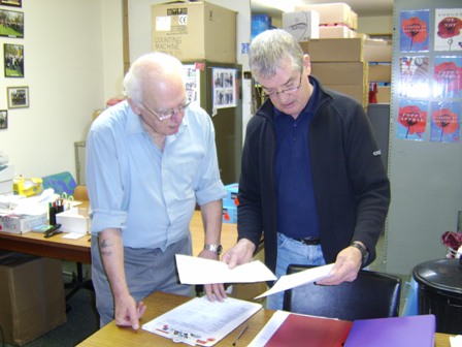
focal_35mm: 31
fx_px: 414
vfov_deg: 45.4
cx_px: 231
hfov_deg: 58.4
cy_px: 174
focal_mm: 8.13
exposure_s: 1/30
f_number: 2.7
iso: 200
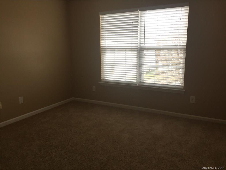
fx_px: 189
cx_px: 113
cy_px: 85
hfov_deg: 61.7
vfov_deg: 48.2
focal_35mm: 29
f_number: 2.2
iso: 40
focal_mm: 4.15
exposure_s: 1/120
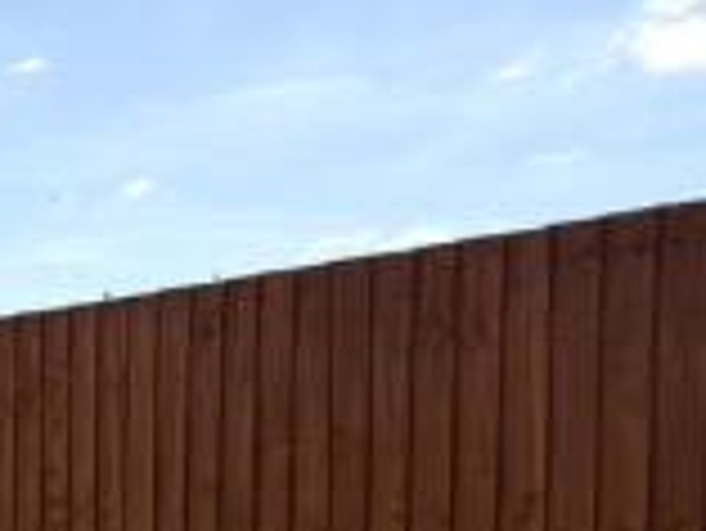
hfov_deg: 26.6
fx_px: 1061
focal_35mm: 52
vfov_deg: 27.2
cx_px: -349
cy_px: 466
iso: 50
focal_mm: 2.22
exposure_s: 1/1795
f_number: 2.2
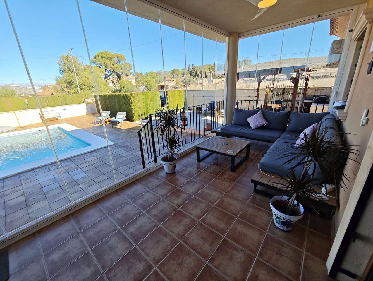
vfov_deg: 85.8
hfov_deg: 102.0
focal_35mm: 14
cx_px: 186
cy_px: 140
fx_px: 151
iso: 50
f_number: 2.2
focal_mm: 2.16
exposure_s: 1/339
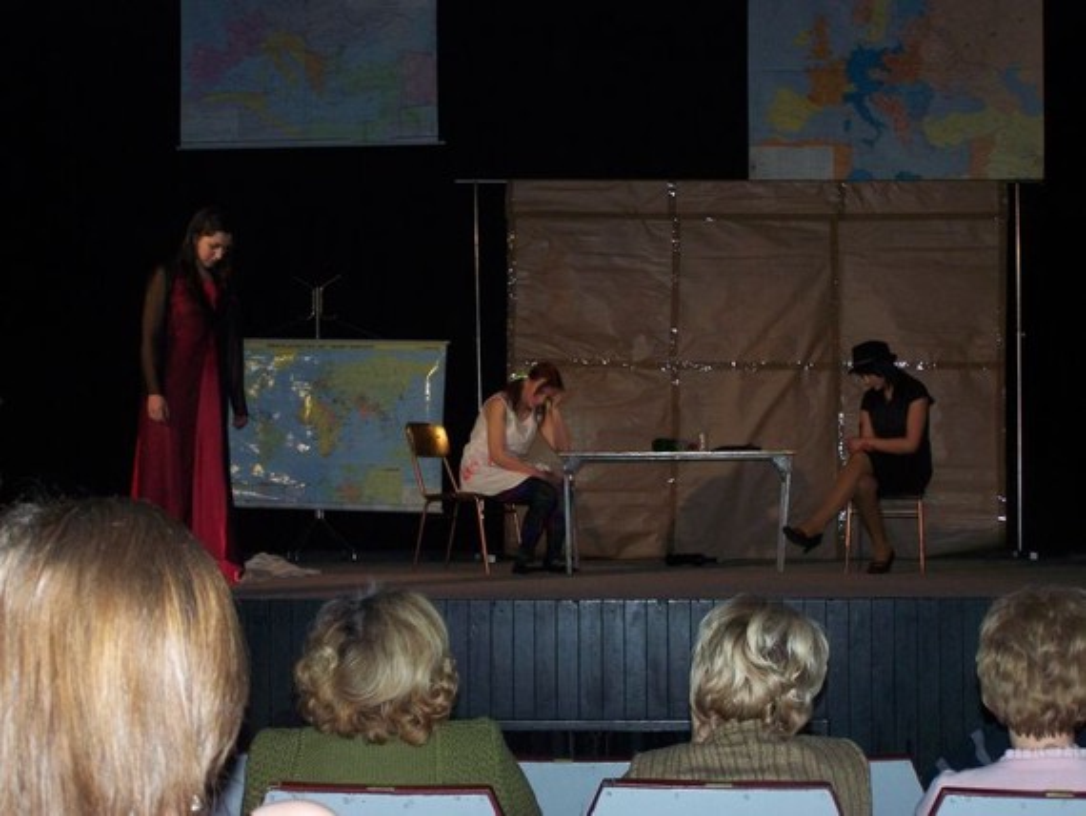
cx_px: 543
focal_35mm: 67
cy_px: 408
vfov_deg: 21.9
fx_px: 2103
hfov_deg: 29.0
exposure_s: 1/80
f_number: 3.2
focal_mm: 11.1
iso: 200
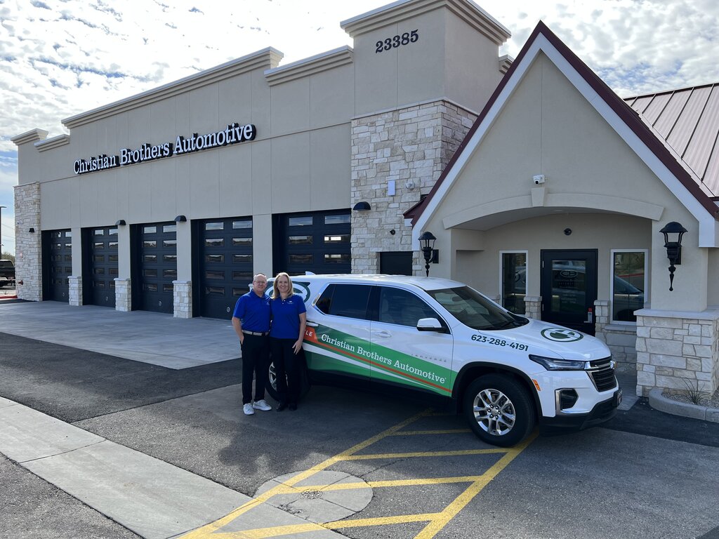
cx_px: 360
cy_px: 270
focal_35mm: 26
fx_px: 540
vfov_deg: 53.1
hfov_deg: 67.3
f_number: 1.5
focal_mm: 5.7
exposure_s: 1/1808
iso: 50
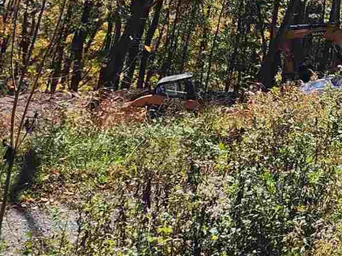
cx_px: 734
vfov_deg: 10.8
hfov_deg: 13.4
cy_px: -312
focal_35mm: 121
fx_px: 1195
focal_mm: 6.4
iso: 12
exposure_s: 1/907
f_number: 1.8
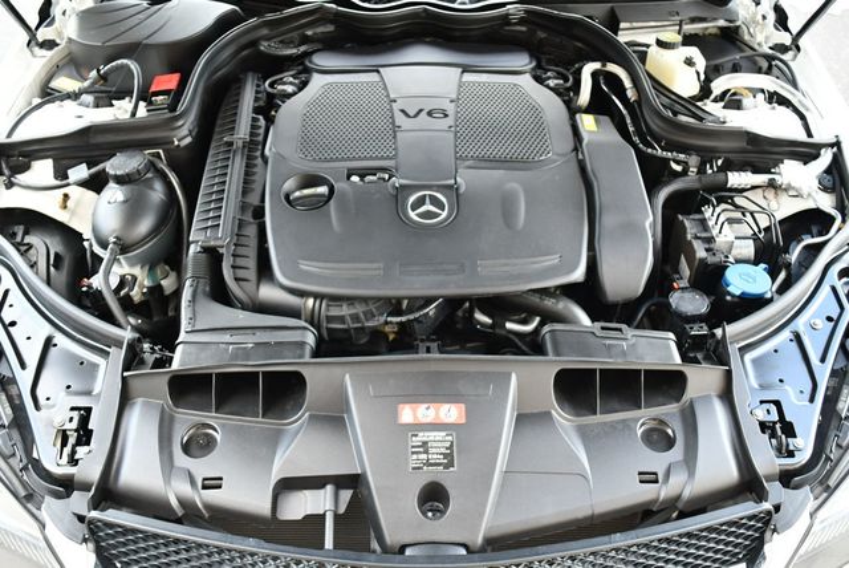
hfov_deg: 53.1
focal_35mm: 36
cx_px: 424
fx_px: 850
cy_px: 284
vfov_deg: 36.9
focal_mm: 18
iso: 800
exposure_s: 1/250
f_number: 3.5
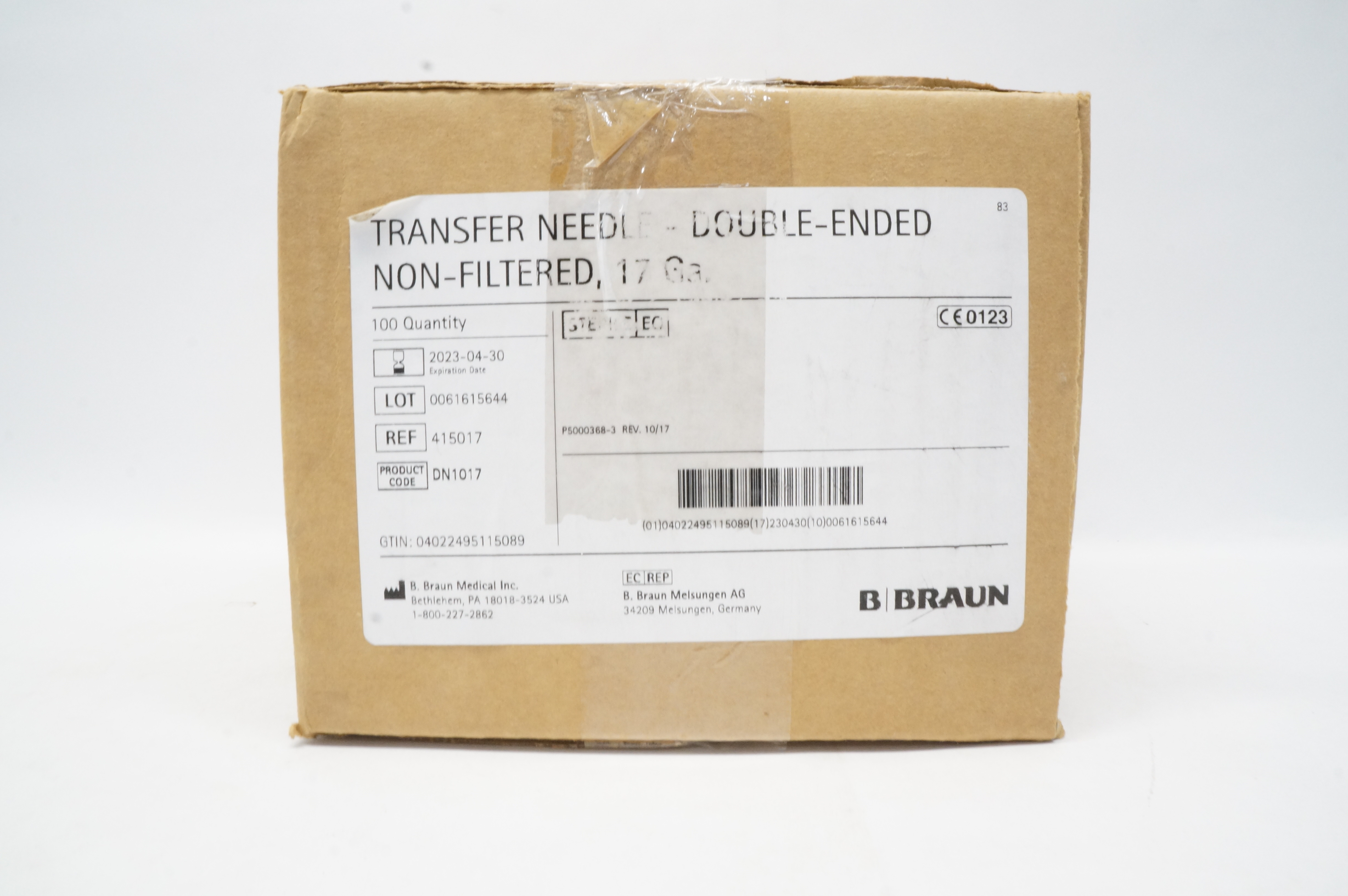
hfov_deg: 67.4
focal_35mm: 27
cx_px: 674
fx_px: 1010
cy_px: 448
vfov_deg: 47.8
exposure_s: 1/13
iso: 1600
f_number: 18
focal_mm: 18
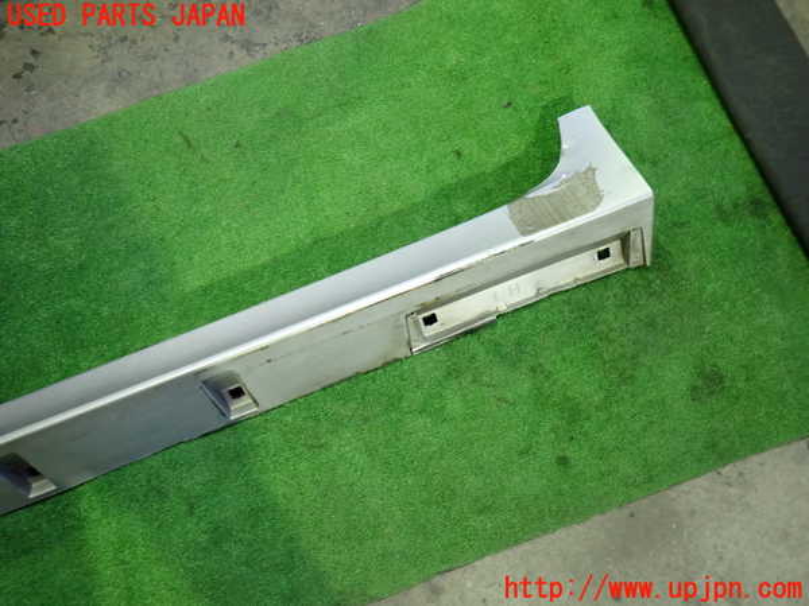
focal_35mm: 25
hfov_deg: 69.4
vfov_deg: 54.9
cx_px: 404
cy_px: 303
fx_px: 584
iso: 320
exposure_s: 1/30
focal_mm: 4.5
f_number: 2
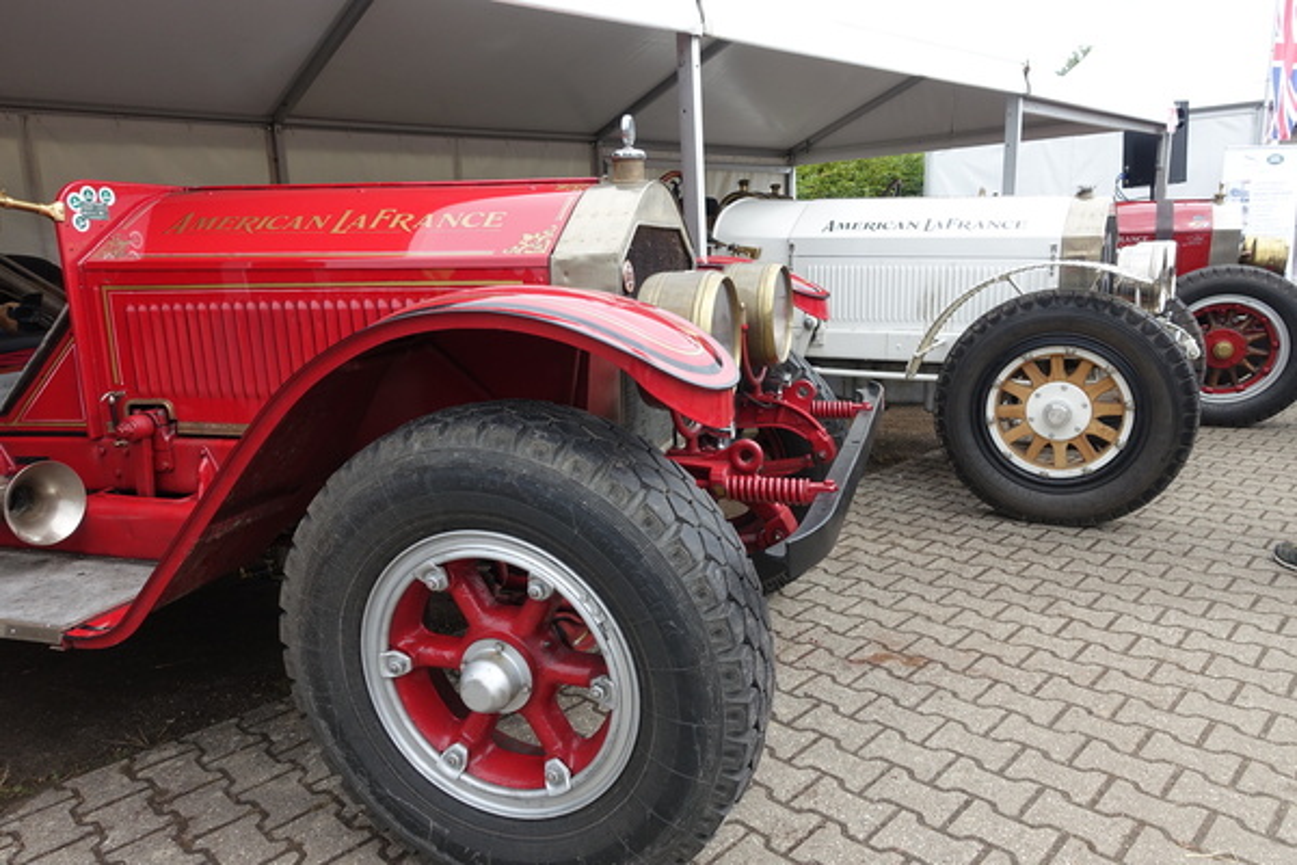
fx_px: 865
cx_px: 648
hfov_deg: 73.7
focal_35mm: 24
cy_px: 432
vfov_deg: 53.1
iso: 125
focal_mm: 8.8
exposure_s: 1/400
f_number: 4
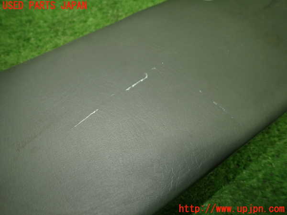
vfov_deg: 54.9
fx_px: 207
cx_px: 144
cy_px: 108
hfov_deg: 69.4
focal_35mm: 25
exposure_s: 1/60
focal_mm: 4.5
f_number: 2
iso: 200
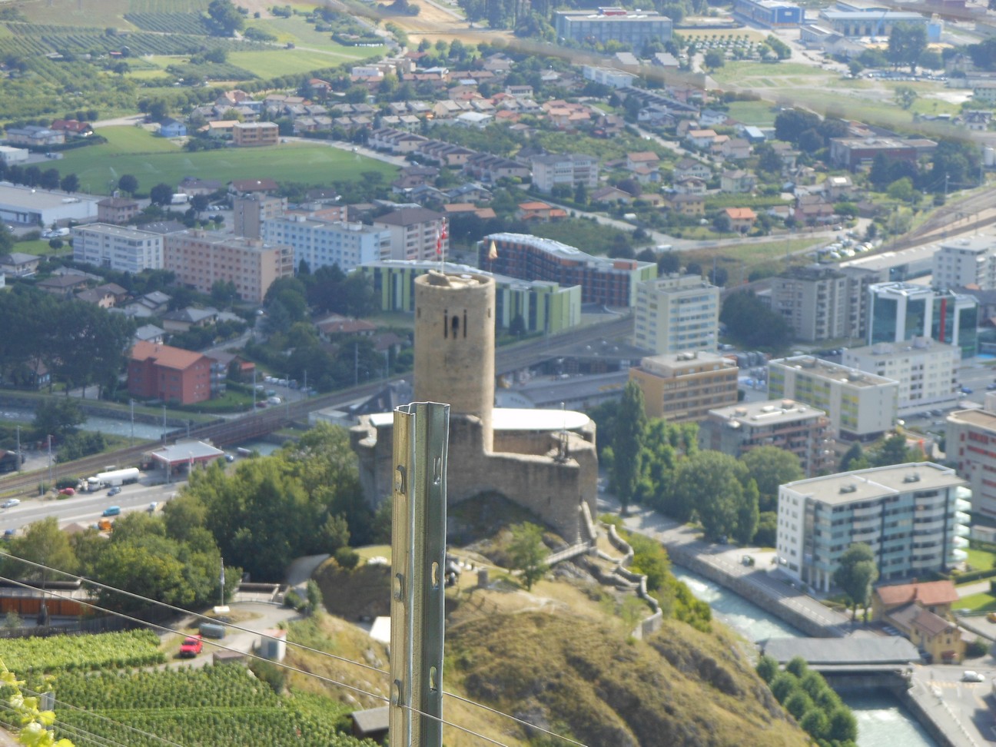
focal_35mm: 98
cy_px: 374
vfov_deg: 15.1
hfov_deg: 20.0
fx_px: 2820
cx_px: 498
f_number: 4.7
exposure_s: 1/200
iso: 80
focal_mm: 17.5
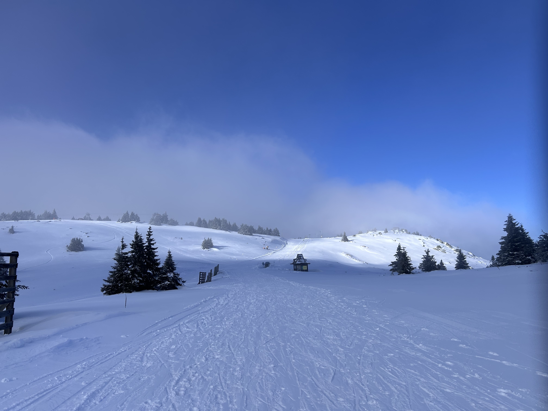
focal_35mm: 26
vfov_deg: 53.1
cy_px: 206
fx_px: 412
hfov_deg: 67.3
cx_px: 274
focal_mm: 5.7
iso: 50
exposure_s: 1/6993
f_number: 1.5
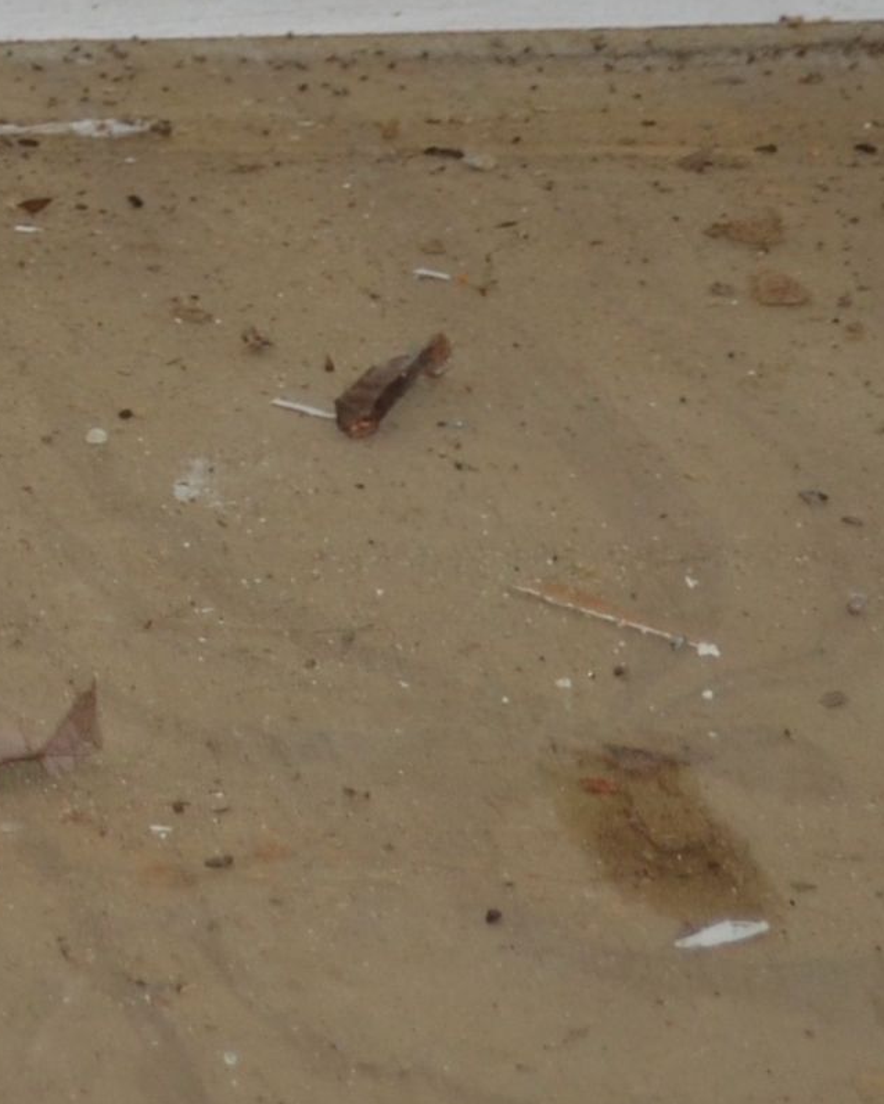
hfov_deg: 3.4
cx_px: -1505
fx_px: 14636
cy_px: -989
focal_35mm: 448
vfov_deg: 4.3
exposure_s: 1/200
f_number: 5.6
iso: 200
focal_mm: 55
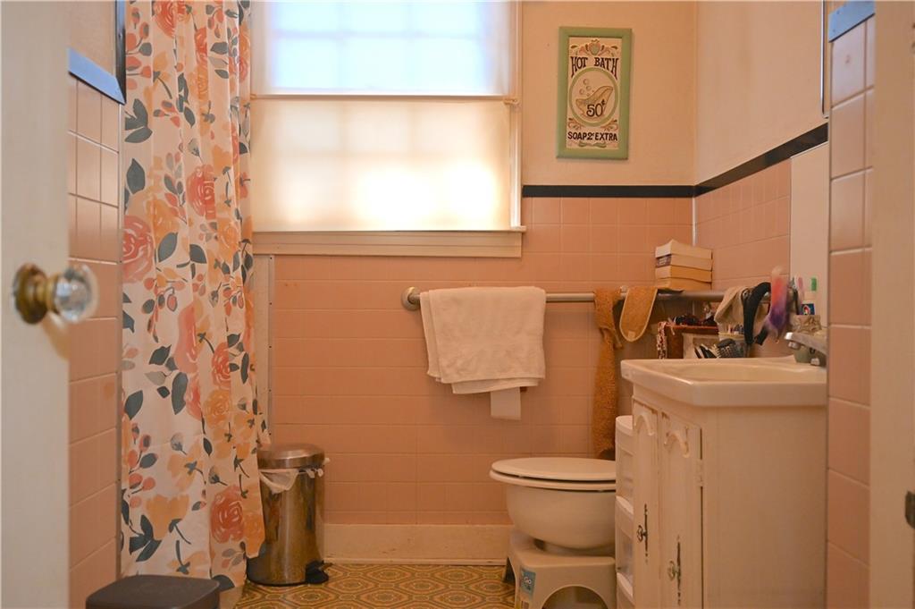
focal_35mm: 35
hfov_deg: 54.5
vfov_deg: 37.8
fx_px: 889
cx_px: 458
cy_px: 304
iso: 2500
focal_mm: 35
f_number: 5.6
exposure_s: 1/50
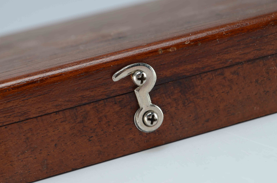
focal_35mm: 82
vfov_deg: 16.5
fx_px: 633
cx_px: 138
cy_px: 92
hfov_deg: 24.7
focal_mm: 55
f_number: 11
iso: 100
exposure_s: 1/80
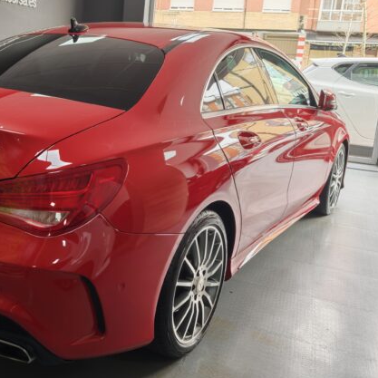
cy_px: 153
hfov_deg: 41.3
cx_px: 84
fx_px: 482
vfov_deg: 42.7
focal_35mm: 39
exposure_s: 1/100
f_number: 1.62
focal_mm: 6.55
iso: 320
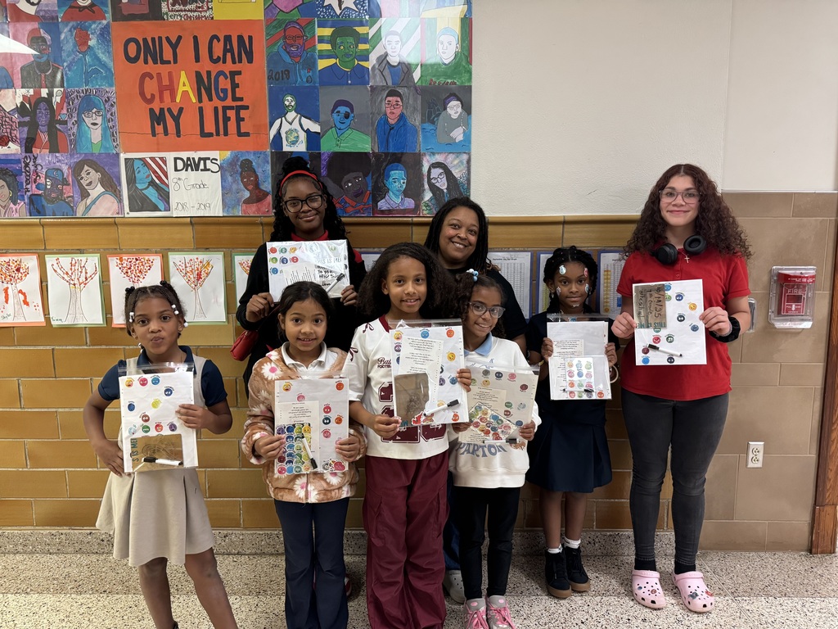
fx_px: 581
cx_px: 419
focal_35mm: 24
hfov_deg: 71.6
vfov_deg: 56.8
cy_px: 314
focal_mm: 6.76
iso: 400
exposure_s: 1/60
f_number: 1.78
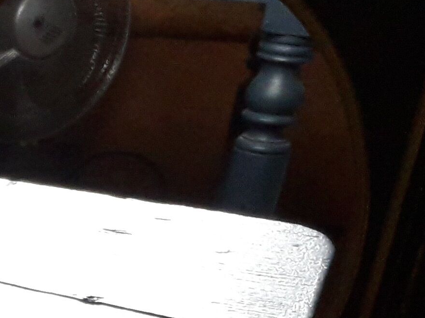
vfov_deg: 10.6
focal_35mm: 127
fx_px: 1559
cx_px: -512
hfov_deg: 12.8
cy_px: 666
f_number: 1.9
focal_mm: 3.6
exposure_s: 1/50
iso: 100
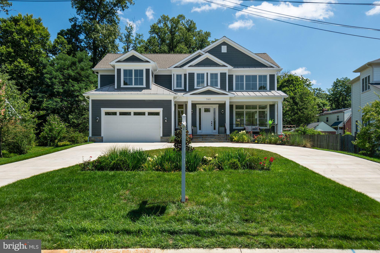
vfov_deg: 40.0
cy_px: 126
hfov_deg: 57.2
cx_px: 190
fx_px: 348
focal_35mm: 33
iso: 200
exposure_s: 1/400
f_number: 8
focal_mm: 22
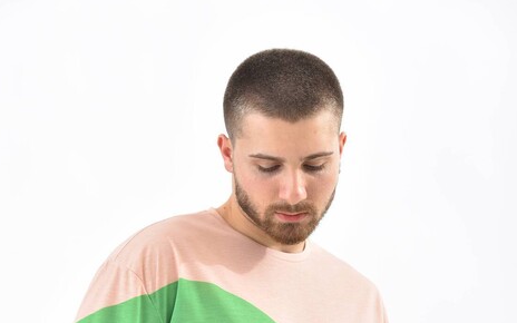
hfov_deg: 11.0
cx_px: 244
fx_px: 2691
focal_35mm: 191
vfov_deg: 6.8
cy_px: 404
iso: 100
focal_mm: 116
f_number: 7.1
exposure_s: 1/160
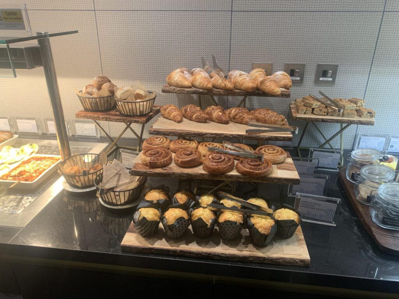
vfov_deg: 53.1
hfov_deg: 67.3
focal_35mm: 26
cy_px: 150
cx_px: 200
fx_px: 300
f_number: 1.8
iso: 80
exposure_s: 1/50
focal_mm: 4.25
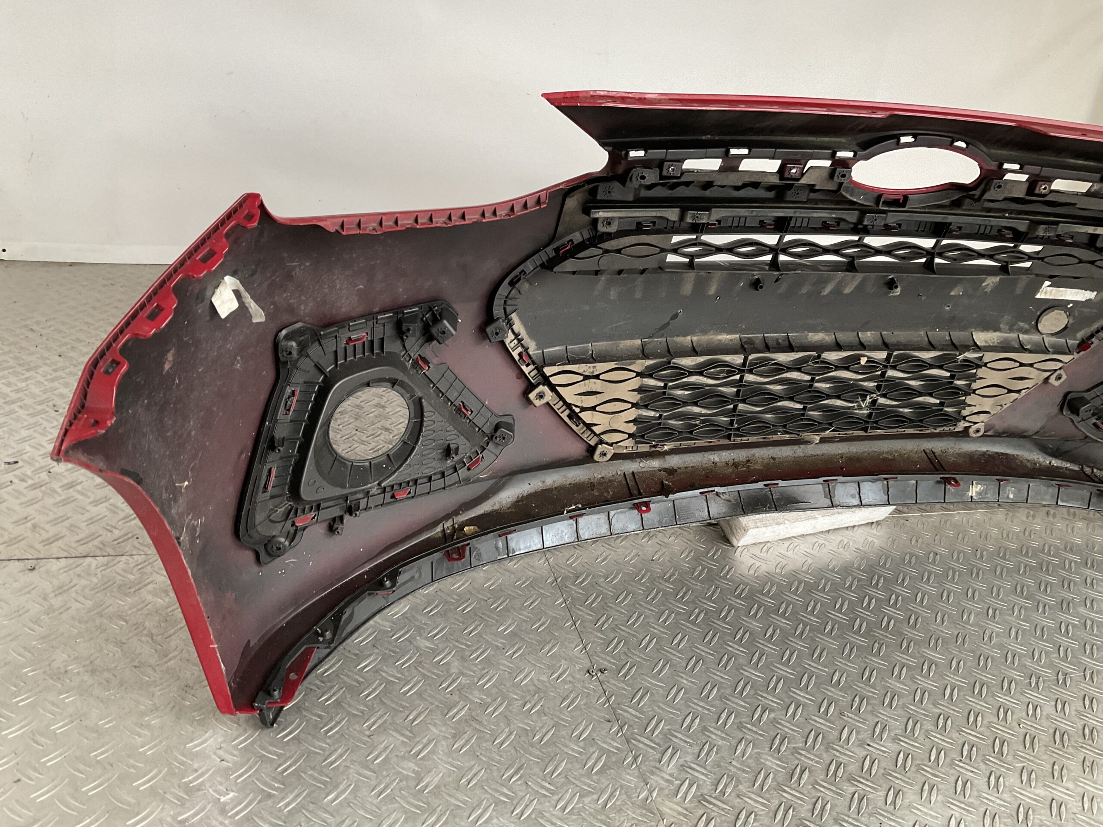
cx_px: 552
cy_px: 414
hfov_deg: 61.7
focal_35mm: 29
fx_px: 924
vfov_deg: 48.2
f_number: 1.8
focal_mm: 3
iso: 100
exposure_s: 1/50
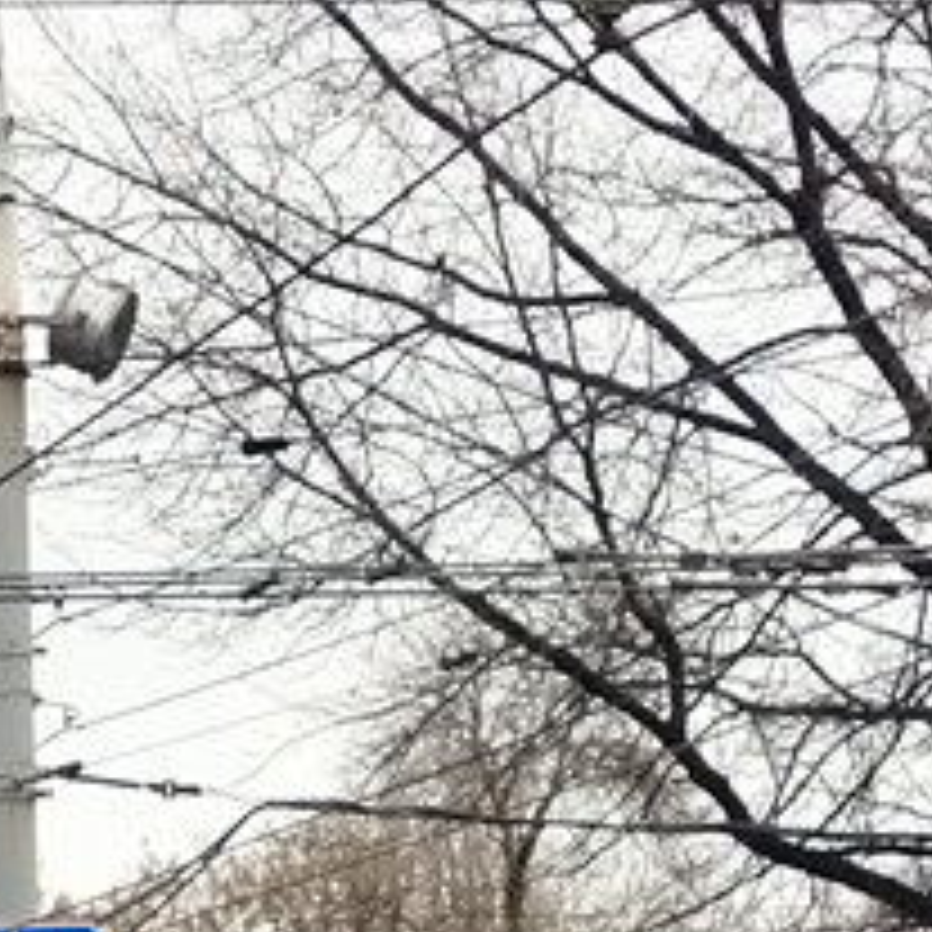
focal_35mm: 246
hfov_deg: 7.0
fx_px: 7493
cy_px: 1324
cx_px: -396
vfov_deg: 7.0
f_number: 3.2
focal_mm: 18.66
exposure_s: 1/1000
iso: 125
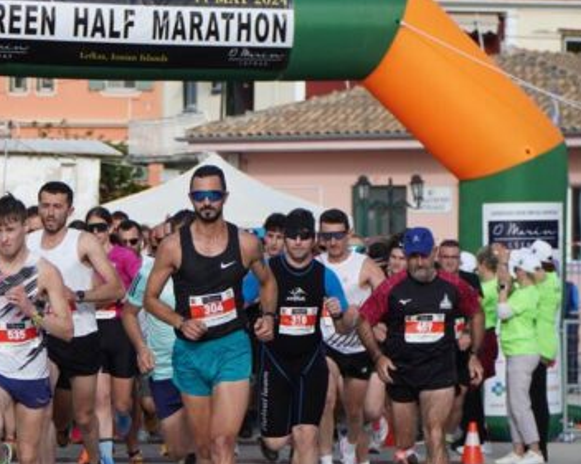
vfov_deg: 7.3
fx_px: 3643
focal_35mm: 212
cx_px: 63
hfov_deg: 9.1
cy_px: 233
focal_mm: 69
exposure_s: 1/1250
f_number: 4
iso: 200
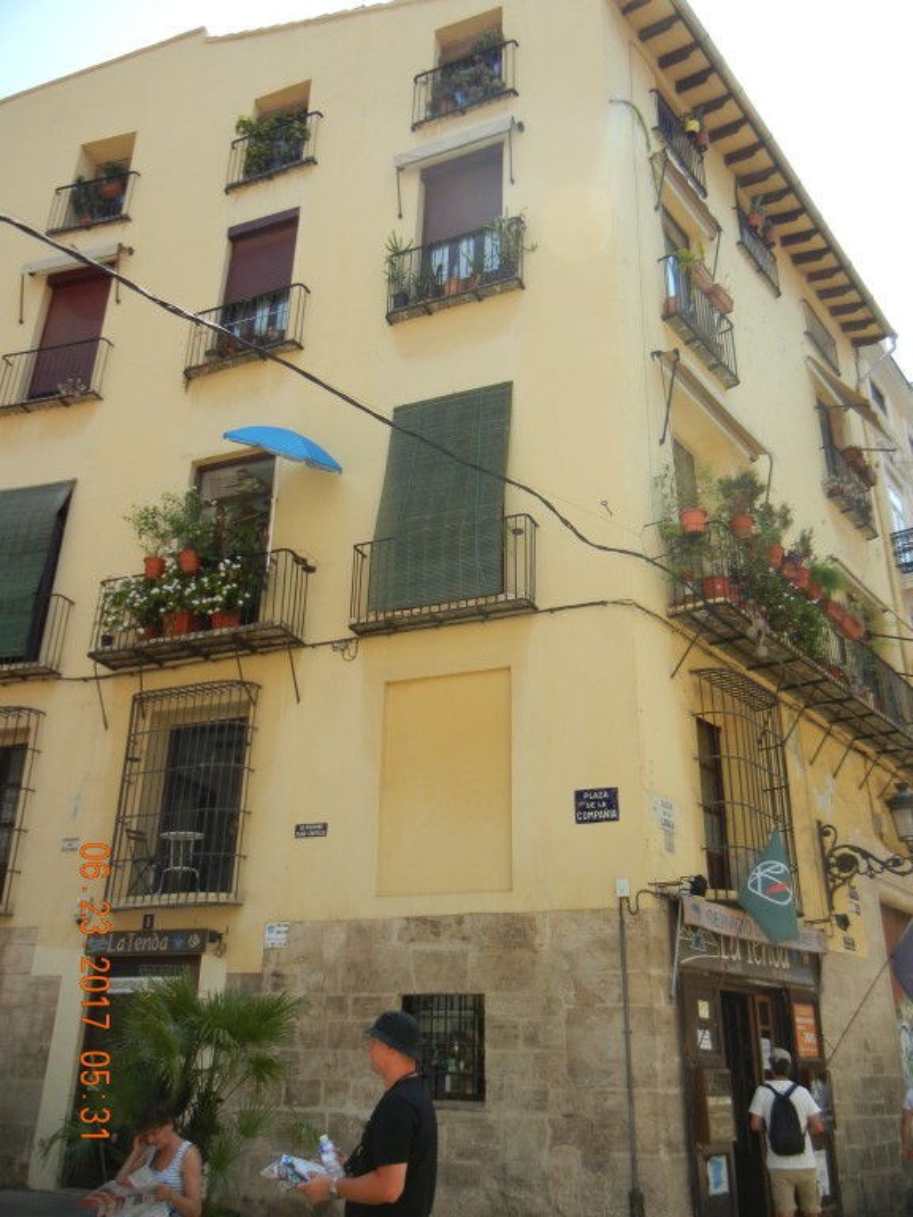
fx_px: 1055
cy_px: 608
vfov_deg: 60.0
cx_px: 456
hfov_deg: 46.8
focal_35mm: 30
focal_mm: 5.4
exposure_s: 1/662
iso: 160
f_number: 3.5
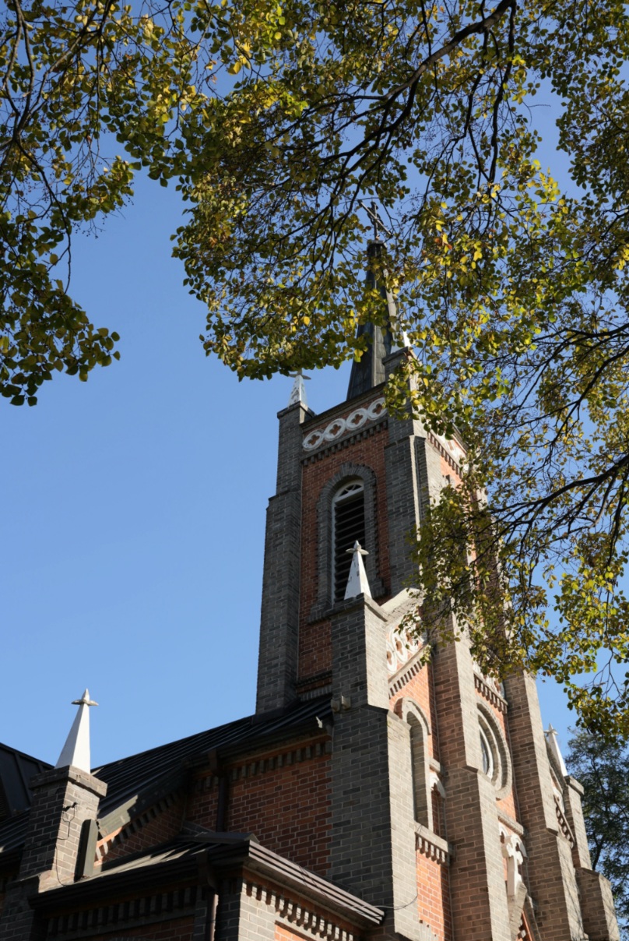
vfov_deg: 54.4
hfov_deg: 37.9
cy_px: 470
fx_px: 915
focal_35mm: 35
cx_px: 314
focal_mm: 35
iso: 100
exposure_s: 1/200
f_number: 8
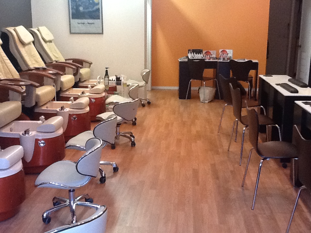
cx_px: 156
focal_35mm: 32
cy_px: 116
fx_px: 287
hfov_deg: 56.8
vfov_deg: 44.2
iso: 320
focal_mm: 2.03
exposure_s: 1/30
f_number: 2.4
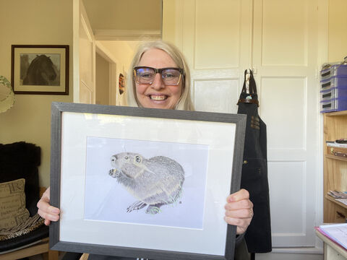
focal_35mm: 23
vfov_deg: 58.9
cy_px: 130
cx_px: 174
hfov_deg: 73.9
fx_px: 231
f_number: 2.2
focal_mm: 2.71
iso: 100
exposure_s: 1/112
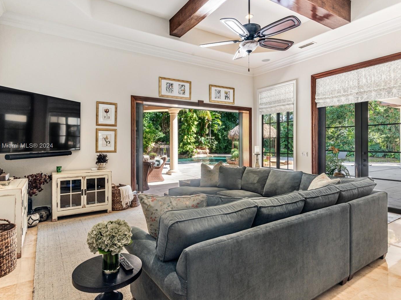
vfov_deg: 65.9
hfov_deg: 81.7
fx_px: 232
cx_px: 192
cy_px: 146
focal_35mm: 20
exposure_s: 1/15
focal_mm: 18
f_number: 8
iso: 200
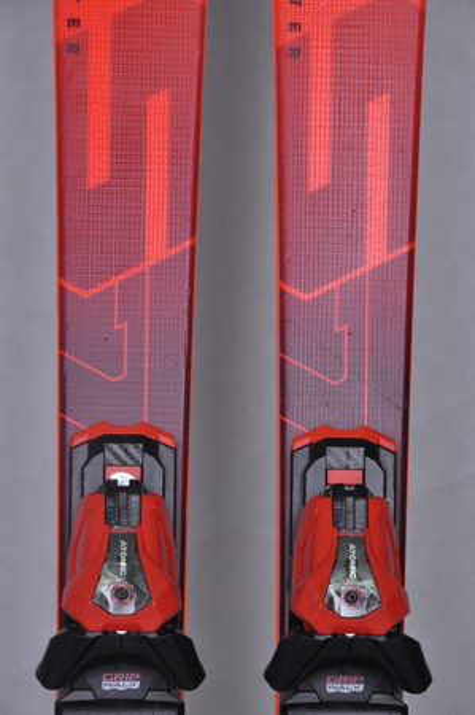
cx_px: 238
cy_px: 358
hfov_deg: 8.7
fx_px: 3124
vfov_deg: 13.1
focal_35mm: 158
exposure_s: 1/125
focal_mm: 105
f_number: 9.5
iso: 3200
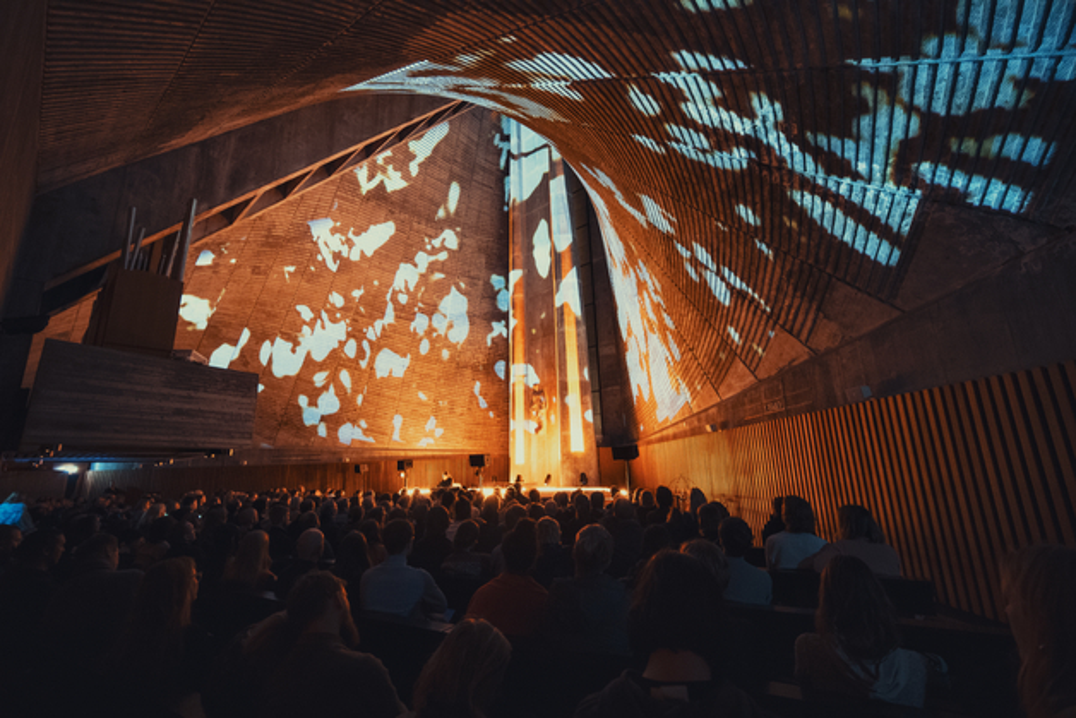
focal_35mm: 24
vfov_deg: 53.2
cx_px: 538
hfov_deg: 73.7
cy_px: 359
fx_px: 717
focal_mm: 24
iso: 6400
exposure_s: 1/13
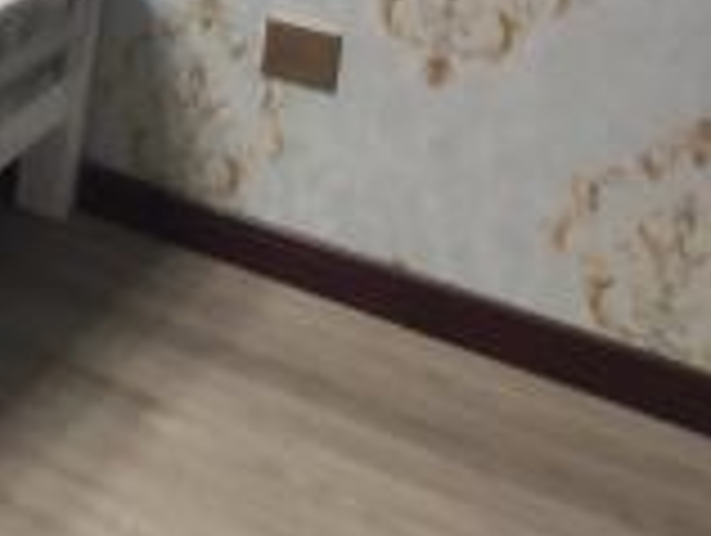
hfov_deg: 14.2
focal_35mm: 76
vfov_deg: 17.0
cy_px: -340
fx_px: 1563
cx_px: -1084
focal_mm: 2.25
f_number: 2.2
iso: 630
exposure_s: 1/33
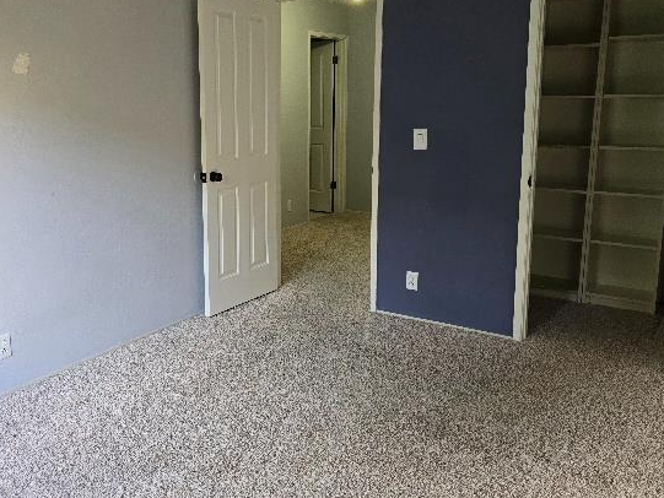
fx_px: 652
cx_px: 230
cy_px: 216
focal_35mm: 34
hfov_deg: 53.0
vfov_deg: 41.7
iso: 400
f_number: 1.7
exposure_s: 1/120
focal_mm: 6.3
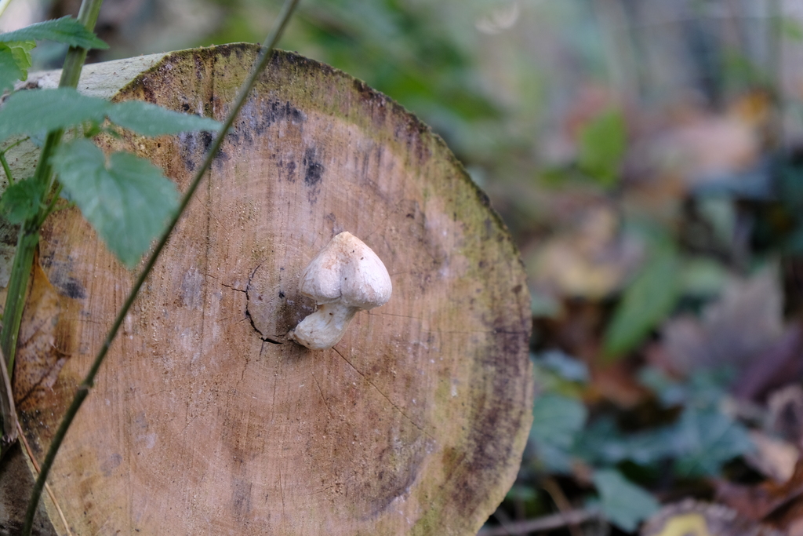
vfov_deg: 13.0
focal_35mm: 105
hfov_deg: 19.5
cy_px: 268
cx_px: 402
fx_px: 2342
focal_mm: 70
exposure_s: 1/210
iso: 400
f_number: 2.8
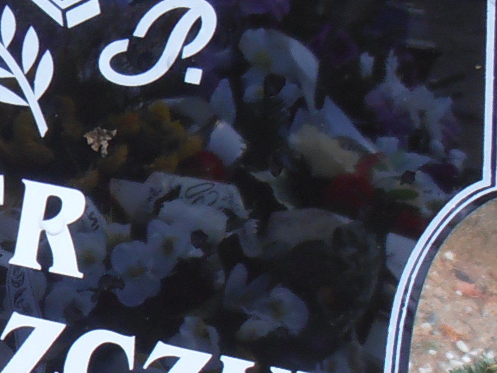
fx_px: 1565
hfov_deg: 17.1
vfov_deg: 13.5
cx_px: -127
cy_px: 266
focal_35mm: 109
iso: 80
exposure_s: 1/80
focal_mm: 4.2
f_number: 3
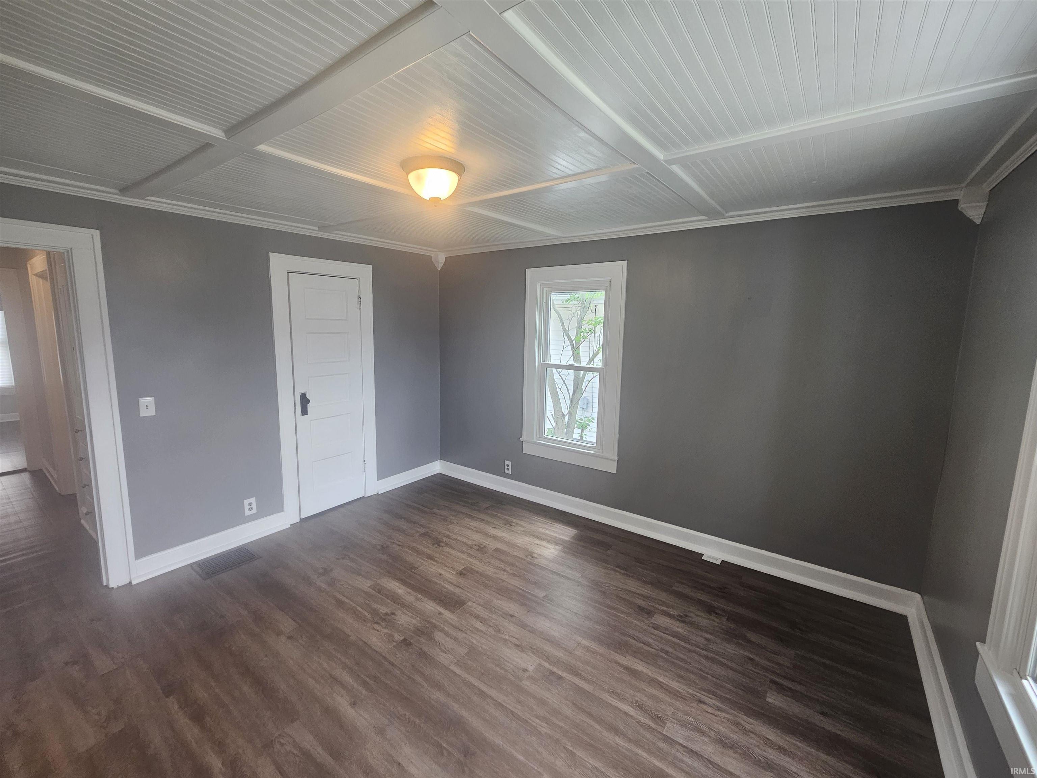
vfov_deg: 89.9
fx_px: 389
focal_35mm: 13
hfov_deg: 106.2
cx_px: 518
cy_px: 389
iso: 100
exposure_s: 1/60
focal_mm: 2.2
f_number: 2.2
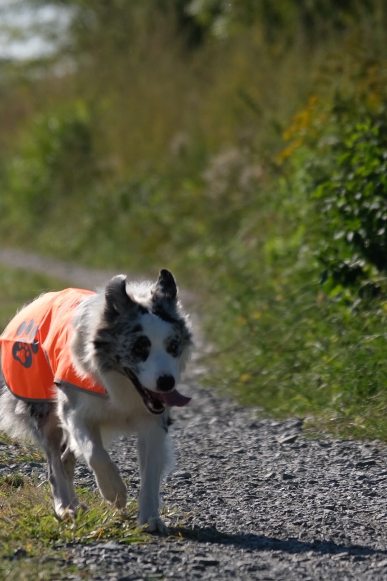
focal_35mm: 616
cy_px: 165
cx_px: 173
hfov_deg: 2.2
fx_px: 9932
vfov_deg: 3.3
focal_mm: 230
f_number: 6.7
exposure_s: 1/2000
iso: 500
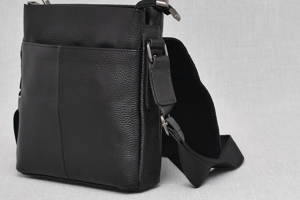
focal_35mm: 85
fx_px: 708
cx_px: 110
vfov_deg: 16.1
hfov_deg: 23.8
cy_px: 88
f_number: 5.6
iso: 100
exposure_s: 1/60
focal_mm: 42
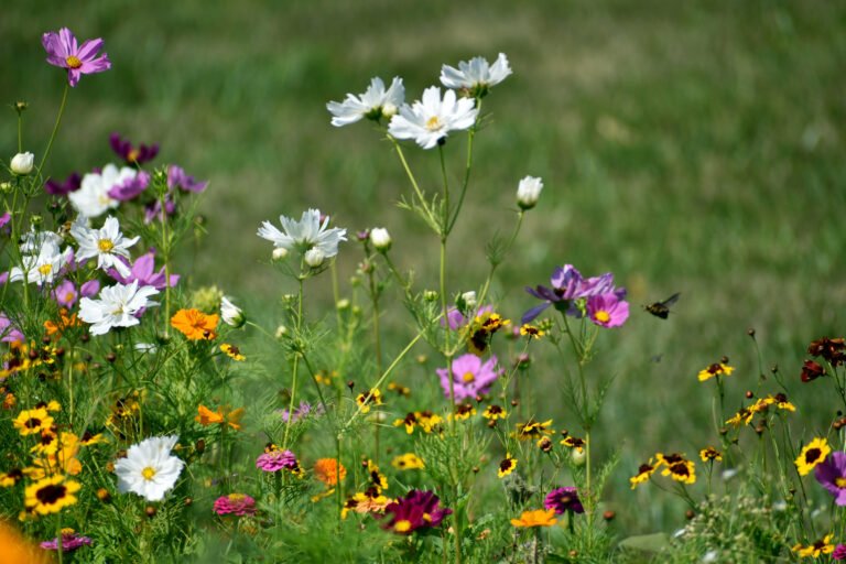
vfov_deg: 3.1
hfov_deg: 4.6
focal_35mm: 450
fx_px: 10574
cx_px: 423
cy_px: 282
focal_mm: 300
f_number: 6.3
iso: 100
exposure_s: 1/640
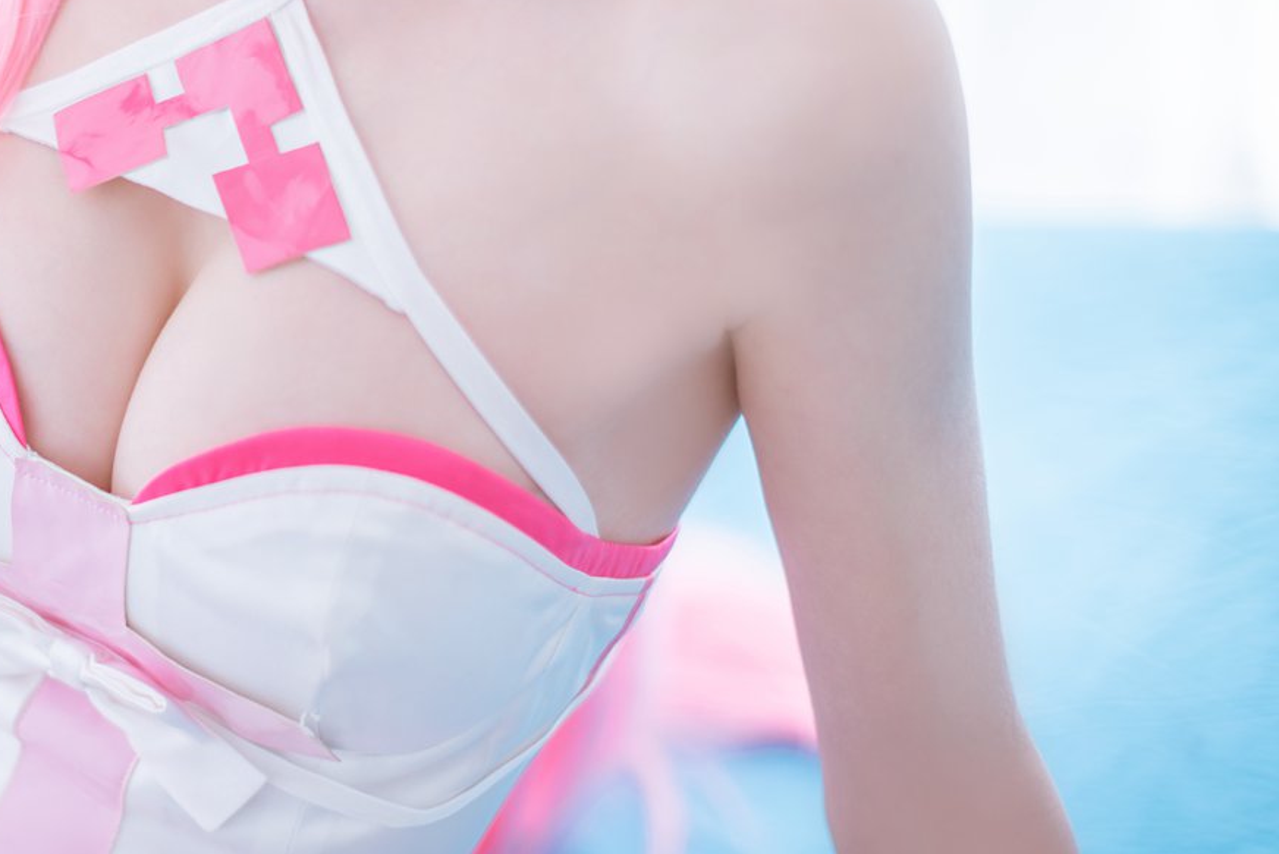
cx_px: 166
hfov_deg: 22.6
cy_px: 339
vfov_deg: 15.5
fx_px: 3127
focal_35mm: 88
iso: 100
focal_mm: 50
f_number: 1.4
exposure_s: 1/1250
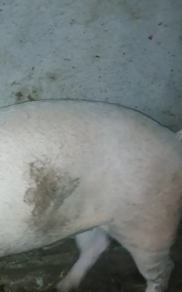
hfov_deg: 22.5
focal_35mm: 52
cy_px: 201
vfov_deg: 38.3
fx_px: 413
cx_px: -47
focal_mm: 3.98
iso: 500
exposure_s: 1/20
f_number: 1.8
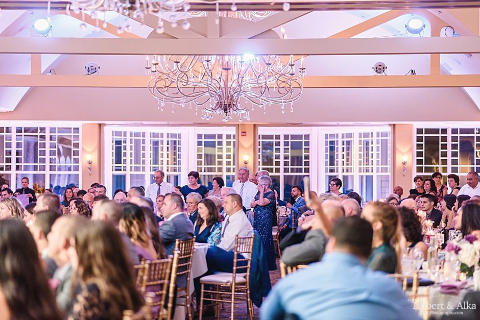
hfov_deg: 23.9
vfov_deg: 16.1
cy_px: 160
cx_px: 240
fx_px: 1133
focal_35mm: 85
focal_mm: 85
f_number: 1.8
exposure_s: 1/60
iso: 640
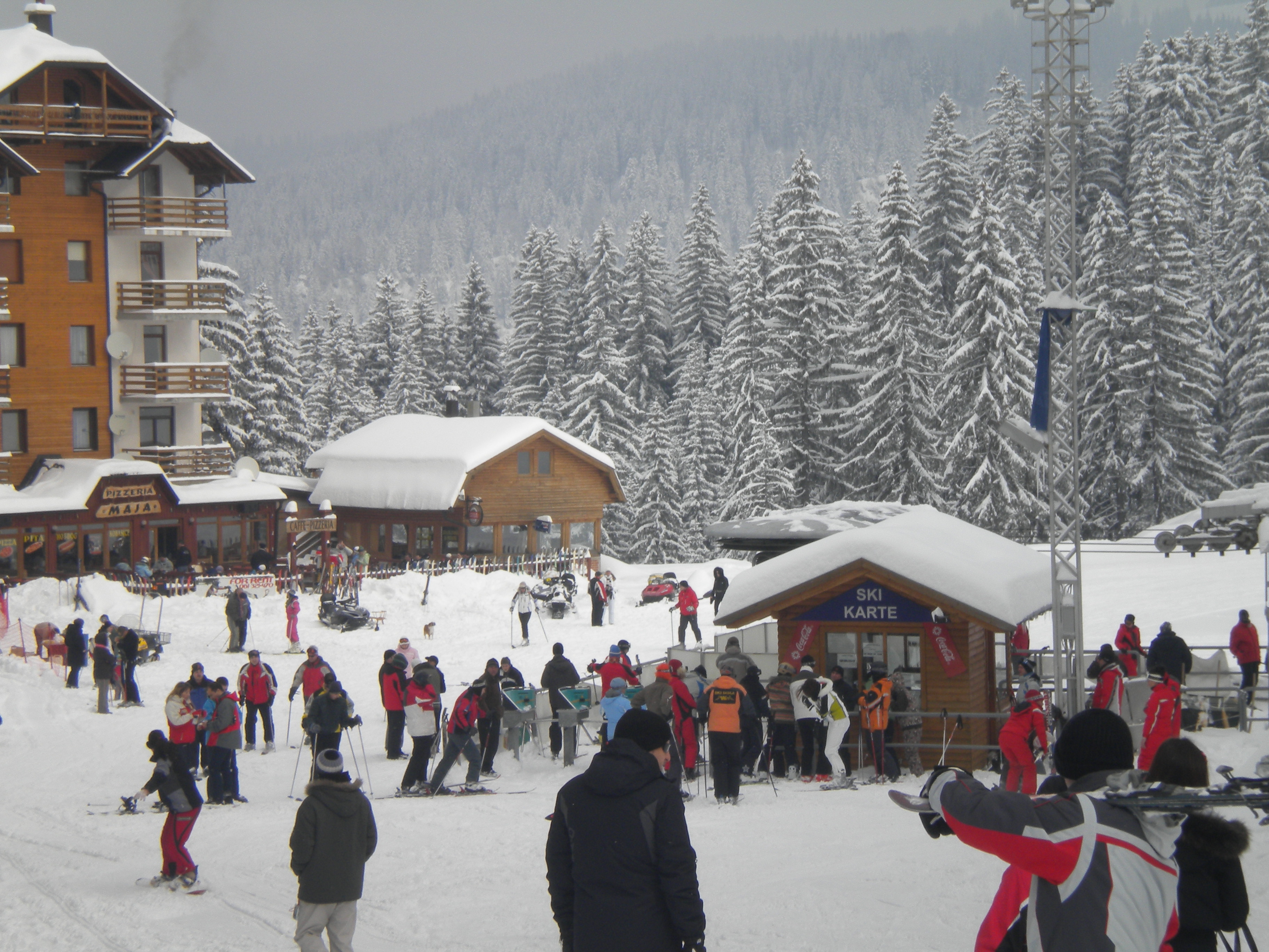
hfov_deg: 18.7
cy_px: 476
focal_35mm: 105
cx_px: 634
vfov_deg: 14.1
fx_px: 3849
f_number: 8.5
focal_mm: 18.9
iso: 80
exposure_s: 1/327
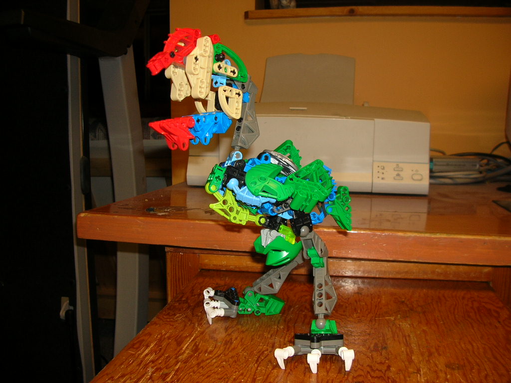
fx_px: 517
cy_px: 192
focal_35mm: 35
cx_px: 256
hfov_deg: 52.6
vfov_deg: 40.7
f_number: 2.8
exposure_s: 1/60.1
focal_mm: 5.8
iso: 50
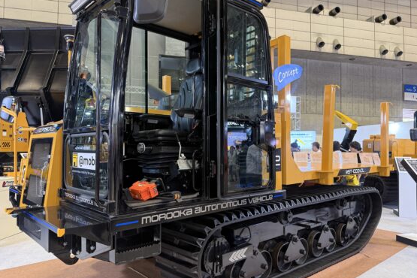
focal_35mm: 27
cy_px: 140
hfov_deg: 67.3
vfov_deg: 47.9
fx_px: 313
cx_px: 219
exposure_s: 1/50
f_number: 1.78
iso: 250
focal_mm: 6.76
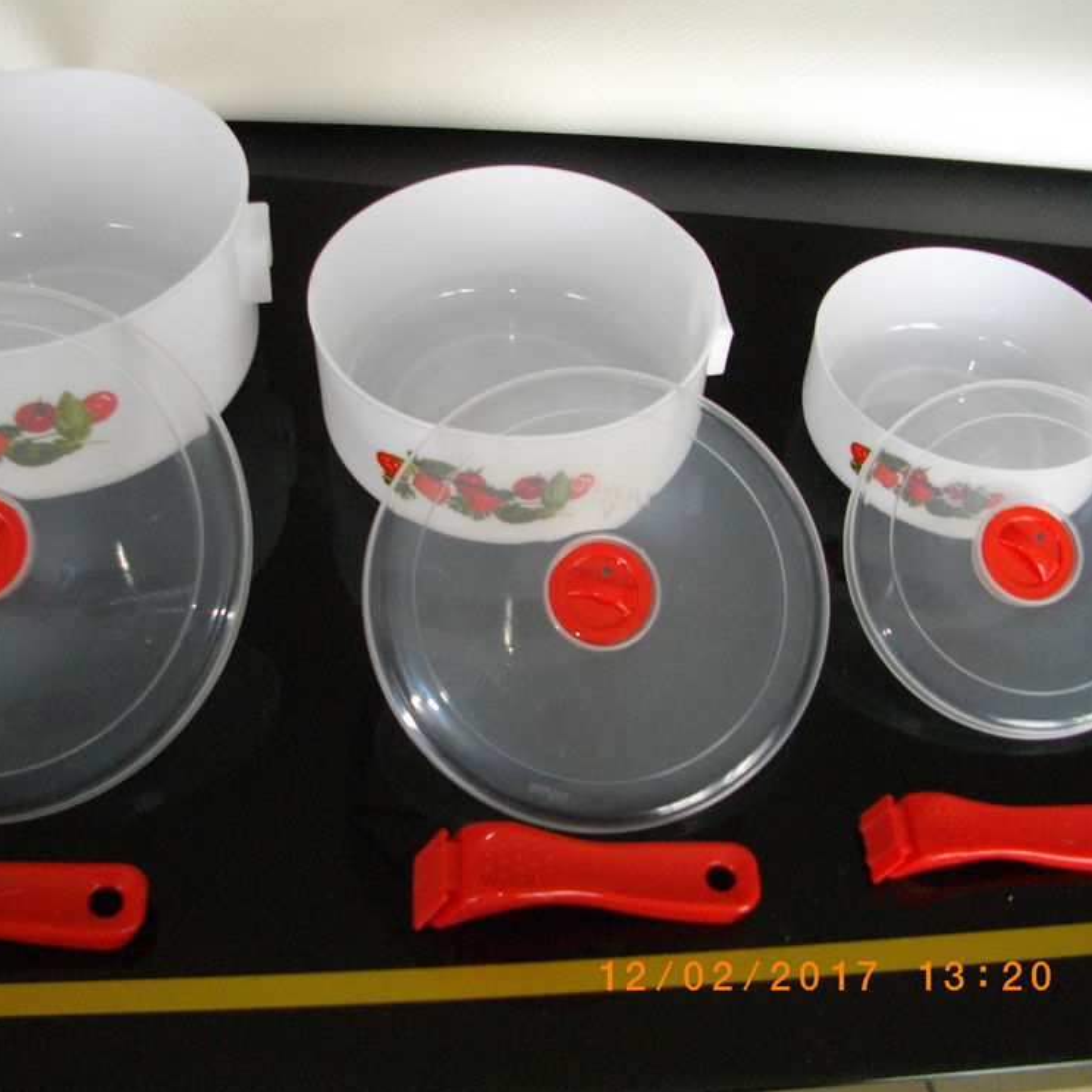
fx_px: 1356
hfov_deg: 43.7
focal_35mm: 38
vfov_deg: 43.9
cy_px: 545
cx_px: 468
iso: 285
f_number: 2.9
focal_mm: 5.7
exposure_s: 1/50
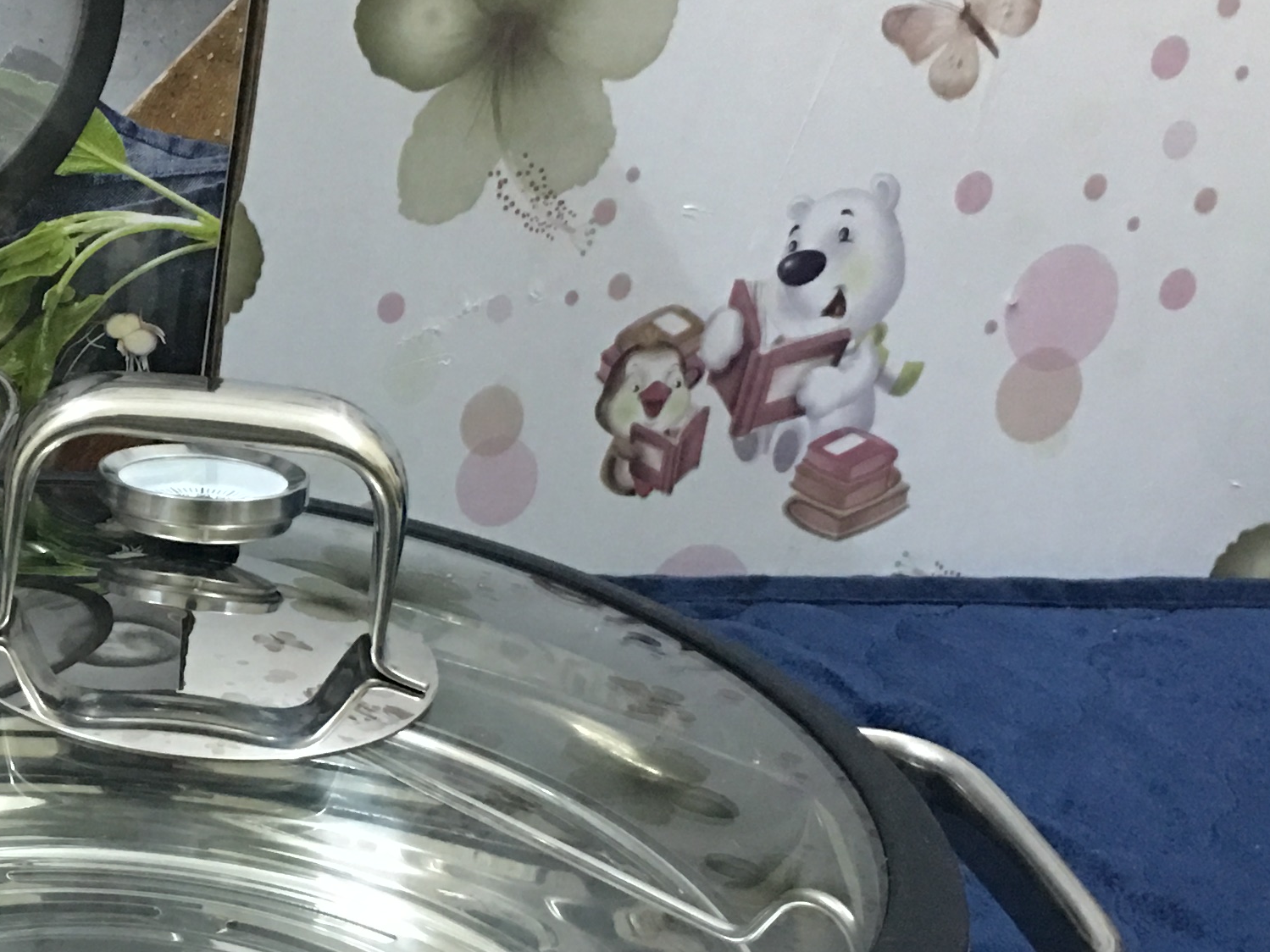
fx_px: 2861
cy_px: 545
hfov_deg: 23.9
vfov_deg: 18.9
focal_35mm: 78
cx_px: -6
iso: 125
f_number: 2.2
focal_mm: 4.15
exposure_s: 1/8
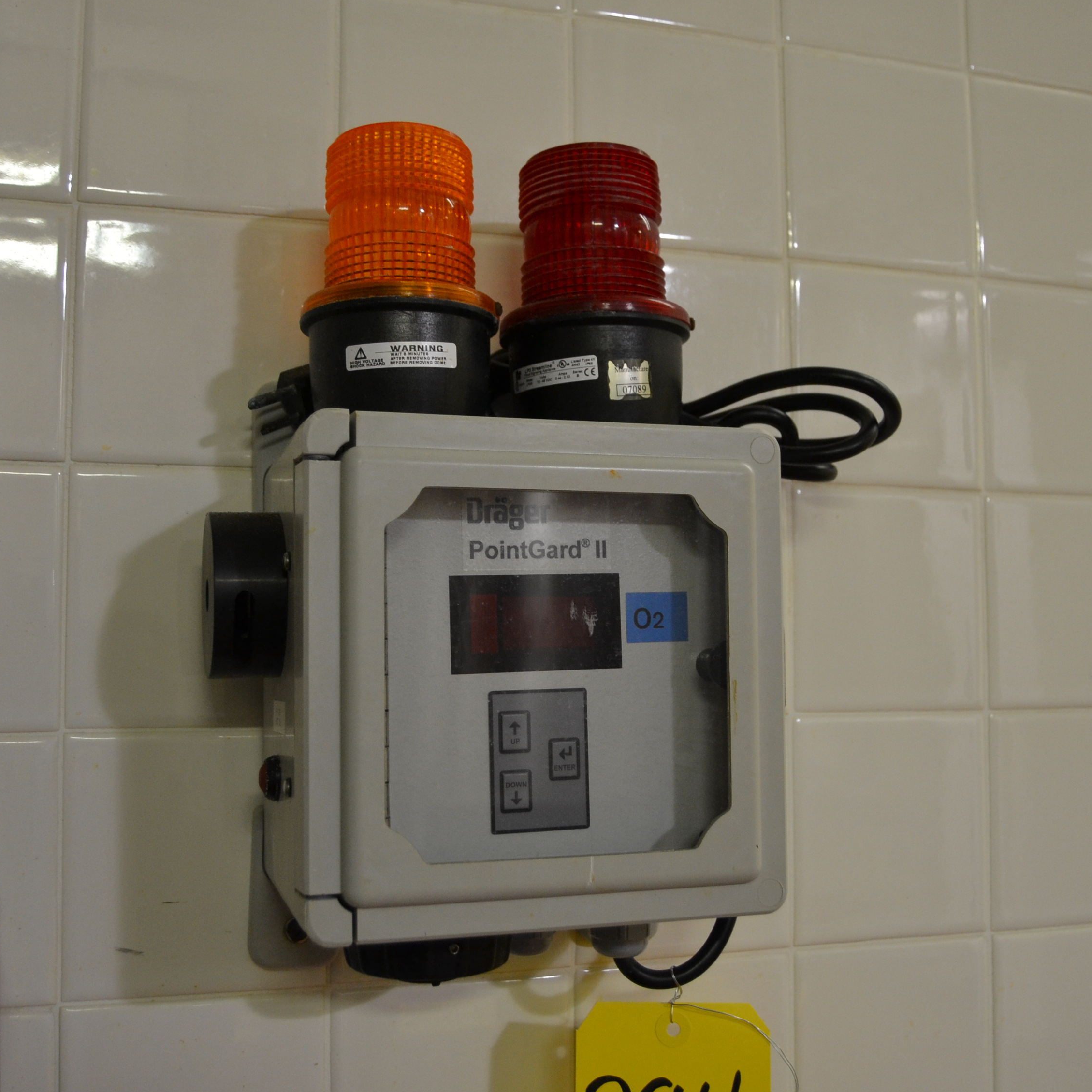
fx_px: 1392
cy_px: 545
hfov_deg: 42.8
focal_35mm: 39
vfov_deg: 42.8
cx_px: 521
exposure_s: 1/60
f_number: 3.5
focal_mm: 20
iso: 640
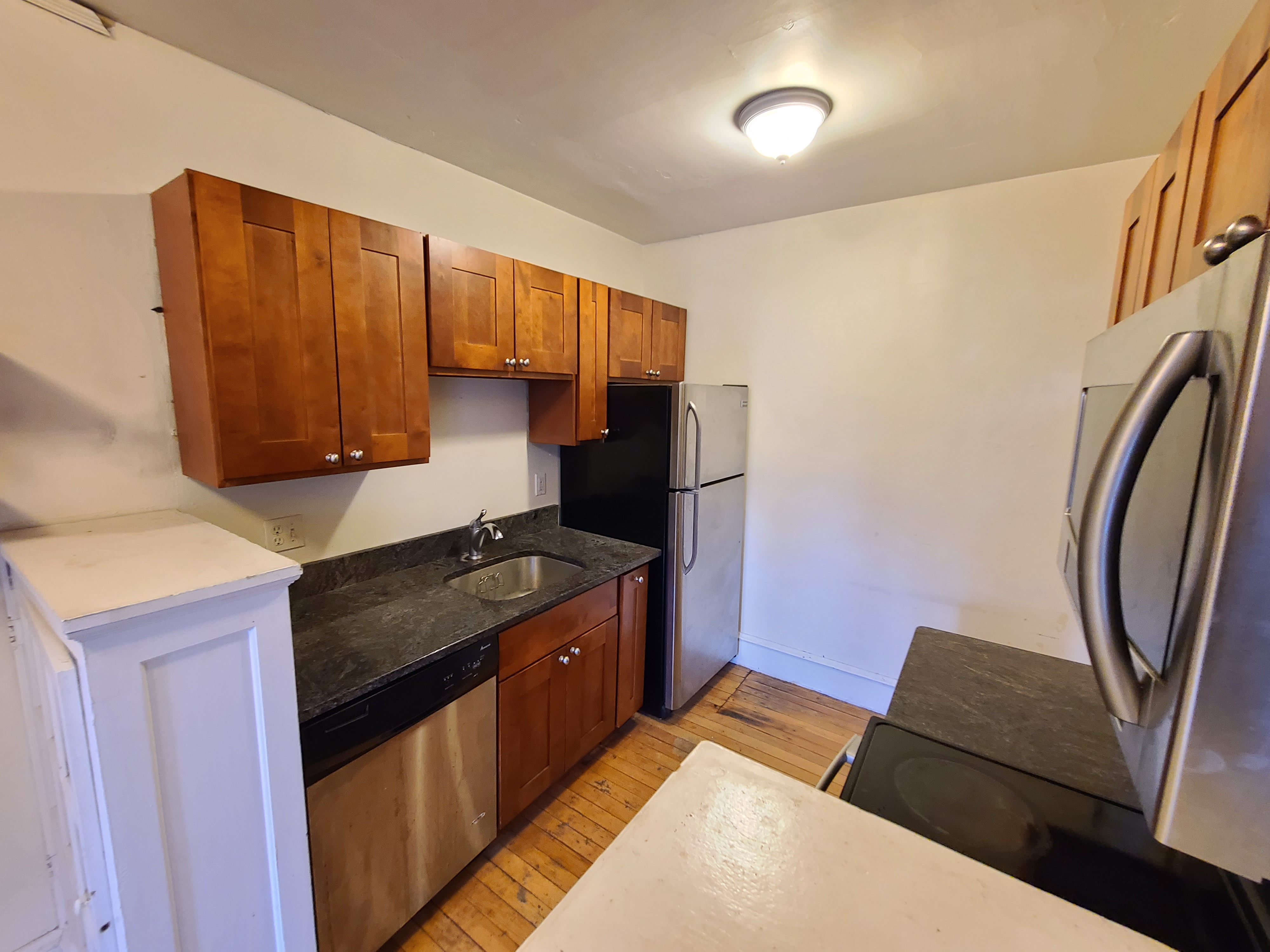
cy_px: 476
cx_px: 635
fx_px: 477
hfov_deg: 106.2
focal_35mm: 13
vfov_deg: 89.9
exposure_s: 1/29
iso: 500
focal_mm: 2.2
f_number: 2.2
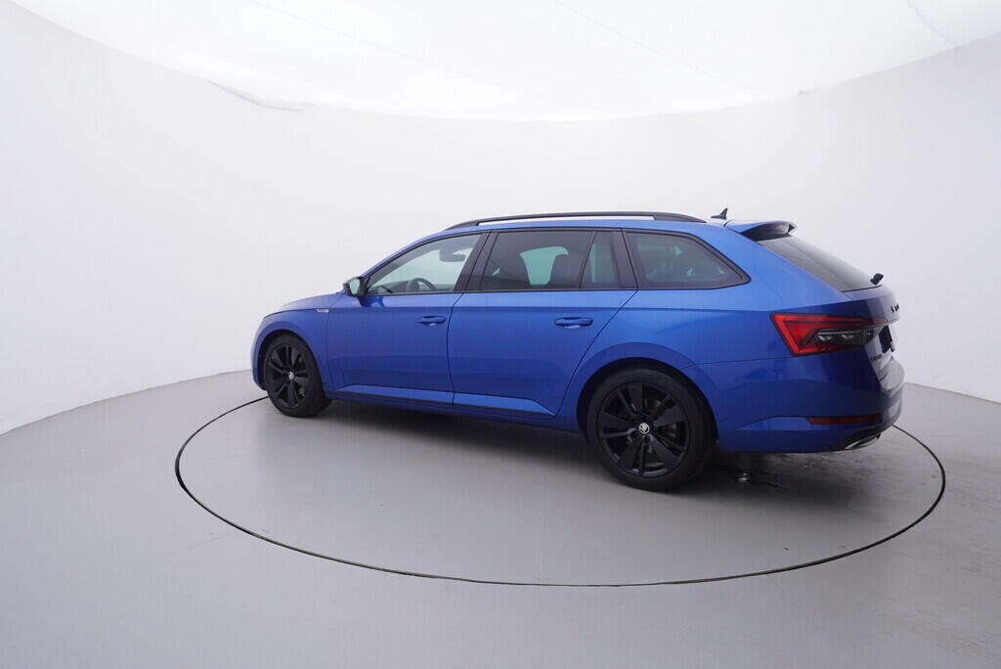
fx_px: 626
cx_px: 500
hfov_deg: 77.3
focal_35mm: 22
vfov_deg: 56.2
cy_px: 334
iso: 200
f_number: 5
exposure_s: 1/80
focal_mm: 15
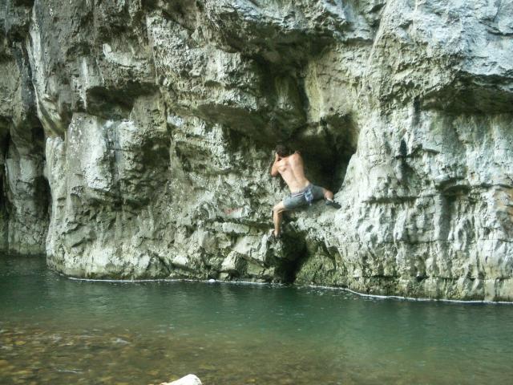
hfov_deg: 35.5
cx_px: 256
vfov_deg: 27.0
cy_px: 192
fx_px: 800
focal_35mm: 54
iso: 160
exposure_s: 1/13
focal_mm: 11.5
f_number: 3.5
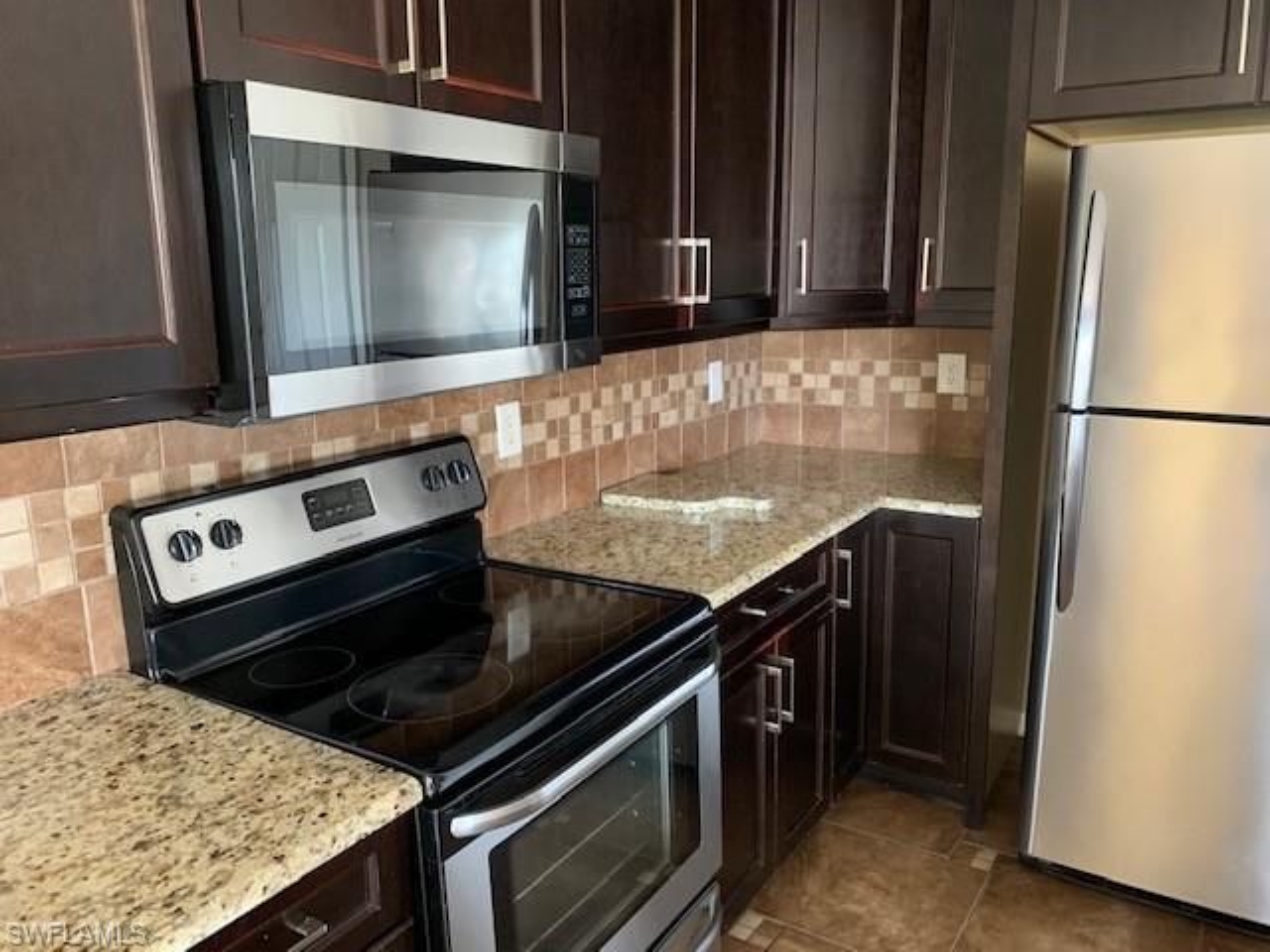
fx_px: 954
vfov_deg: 53.1
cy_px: 476
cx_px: 635
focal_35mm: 26
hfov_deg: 67.3
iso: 400
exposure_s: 1/39
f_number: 1.8
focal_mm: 4.25
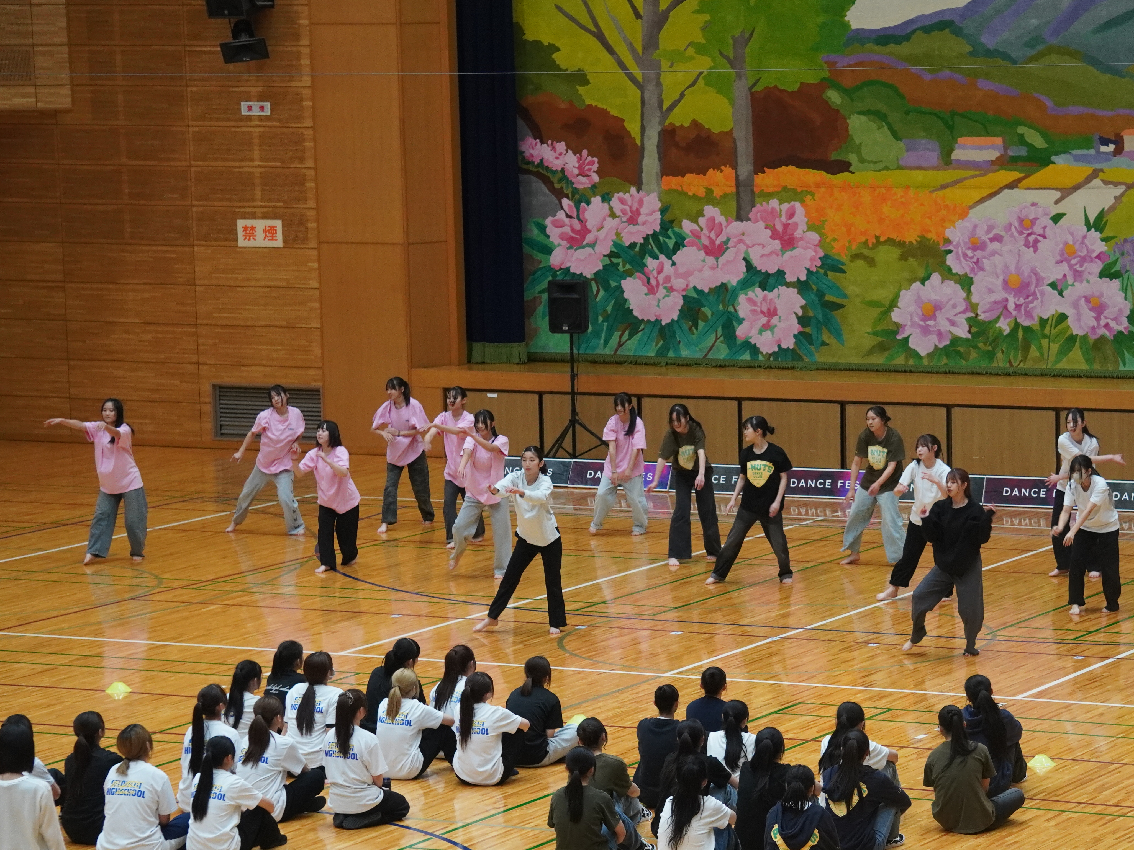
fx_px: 4085
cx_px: 784
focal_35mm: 125
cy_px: 503
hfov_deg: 15.8
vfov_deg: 11.9
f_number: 4.5
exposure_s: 1/160
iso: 1600
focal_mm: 59
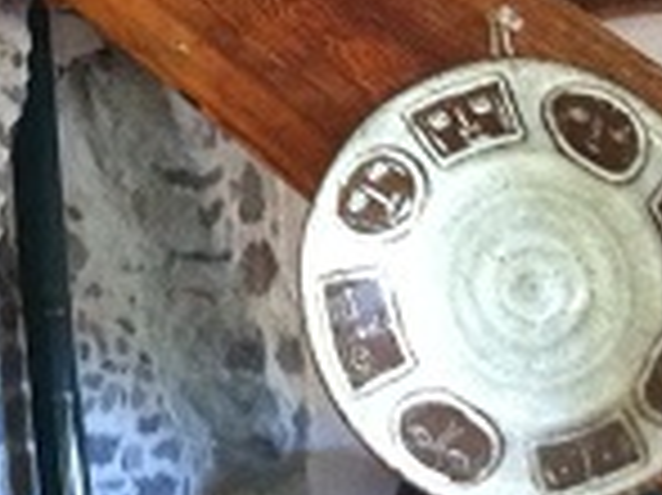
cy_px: -151
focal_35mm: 119
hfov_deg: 16.3
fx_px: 2274
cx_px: 59
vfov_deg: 12.1
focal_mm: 3.85
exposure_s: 1/17
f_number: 2.8
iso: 500
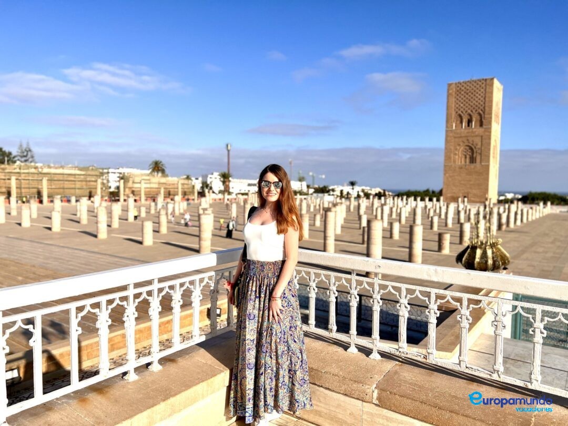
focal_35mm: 26
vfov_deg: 53.1
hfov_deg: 67.3
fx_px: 427
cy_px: 213
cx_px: 284
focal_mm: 5.7
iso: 50
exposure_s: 1/8000
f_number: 1.5
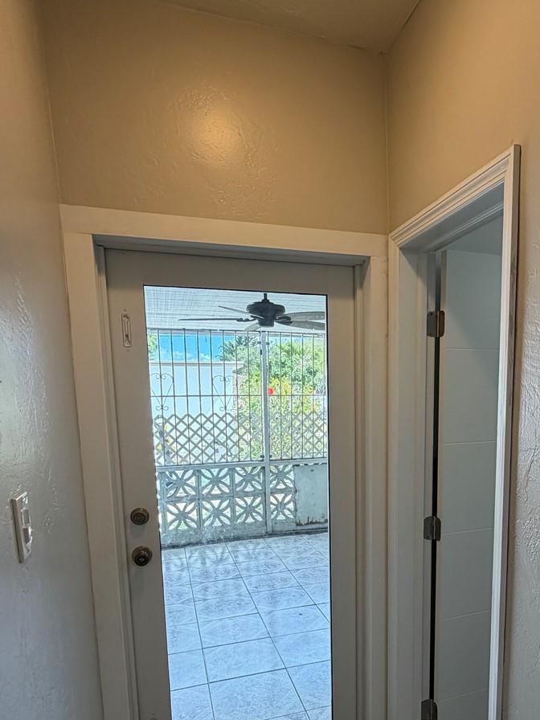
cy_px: 468
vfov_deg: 67.9
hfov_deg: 53.9
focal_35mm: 25
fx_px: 520
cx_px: 354
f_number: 2.2
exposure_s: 1/120
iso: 100
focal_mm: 2.22
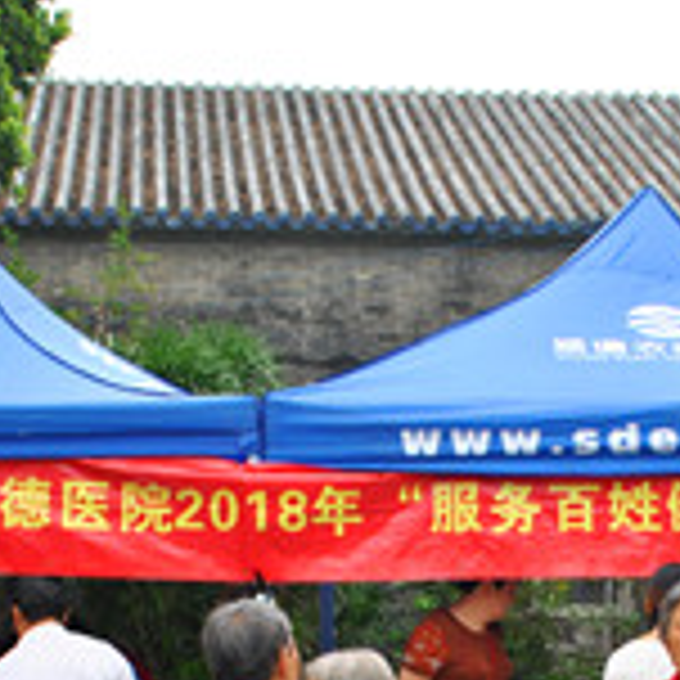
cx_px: 459
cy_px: 694
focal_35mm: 93
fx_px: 2067
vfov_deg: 18.2
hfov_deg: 18.6
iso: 200
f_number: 6.3
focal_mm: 22
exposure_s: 1/160
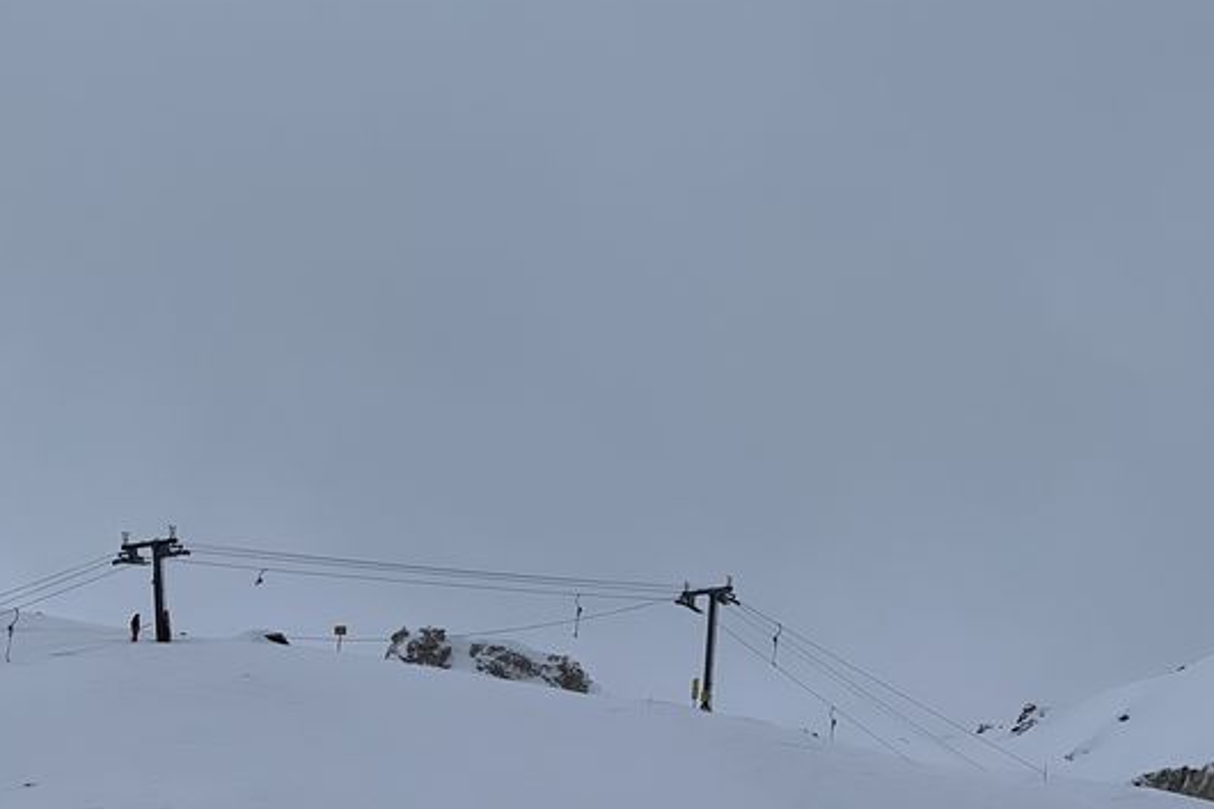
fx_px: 4585
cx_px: 273
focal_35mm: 136
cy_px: 721
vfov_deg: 10.0
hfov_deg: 15.0
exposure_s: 1/3040
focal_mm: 9
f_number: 2.8
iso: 32
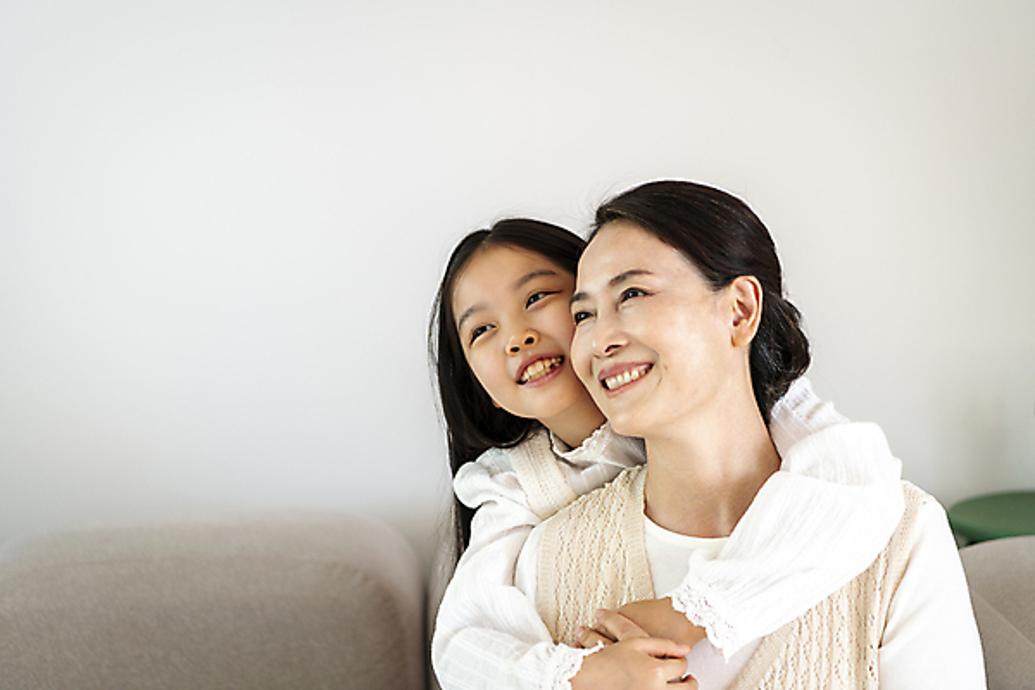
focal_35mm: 62
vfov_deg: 21.9
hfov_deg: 32.4
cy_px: 345
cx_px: 518
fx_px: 1782
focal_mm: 62
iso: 200
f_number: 2.8
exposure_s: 1/200
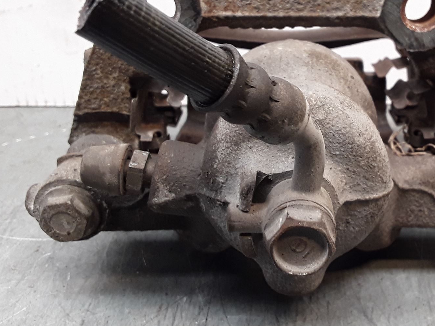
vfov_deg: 33.6
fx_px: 540
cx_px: 294
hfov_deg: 43.2
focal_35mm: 43
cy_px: 148
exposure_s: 1/50
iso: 64
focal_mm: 2.91
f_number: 1.9
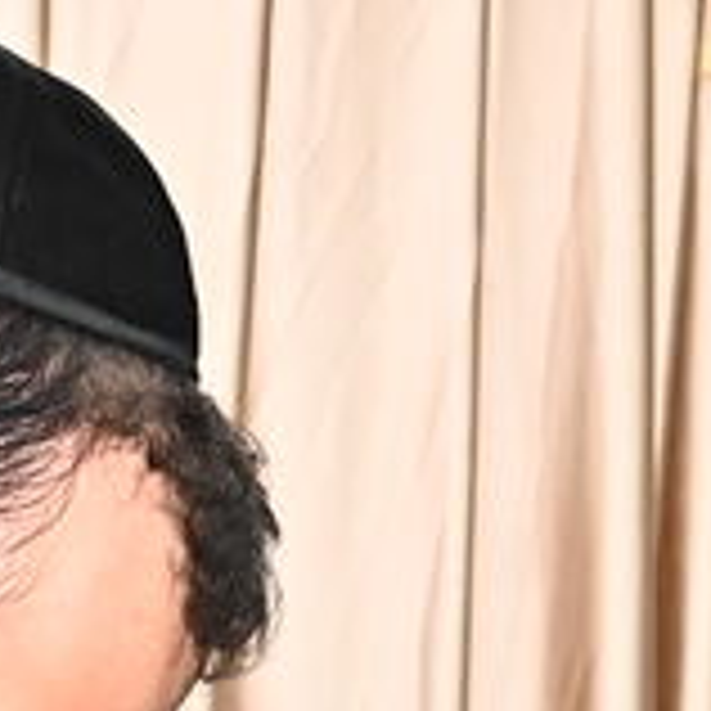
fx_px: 5066
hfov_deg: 8.0
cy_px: 1624
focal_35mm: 218
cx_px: 846
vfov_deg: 7.6
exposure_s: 1/200
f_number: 7.1
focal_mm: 29
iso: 2000
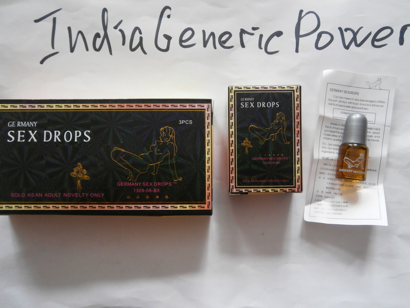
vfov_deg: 53.1
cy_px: 154
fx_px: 308
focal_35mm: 26
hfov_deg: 67.3
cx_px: 205
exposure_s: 1/20
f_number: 2.8
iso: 200
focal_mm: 4.7
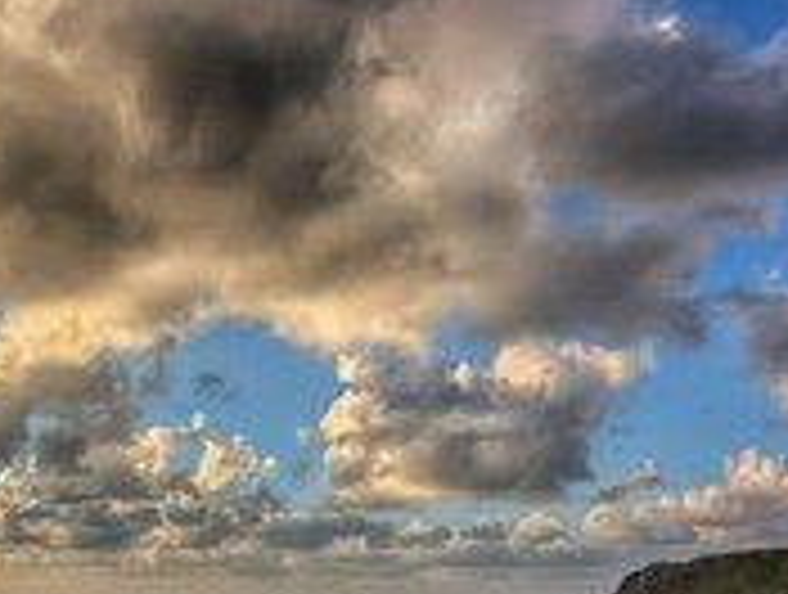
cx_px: 27
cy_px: 601
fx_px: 1118
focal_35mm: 49
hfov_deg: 35.6
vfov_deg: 27.9
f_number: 2.2
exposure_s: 1/1898
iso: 41
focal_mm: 2.35
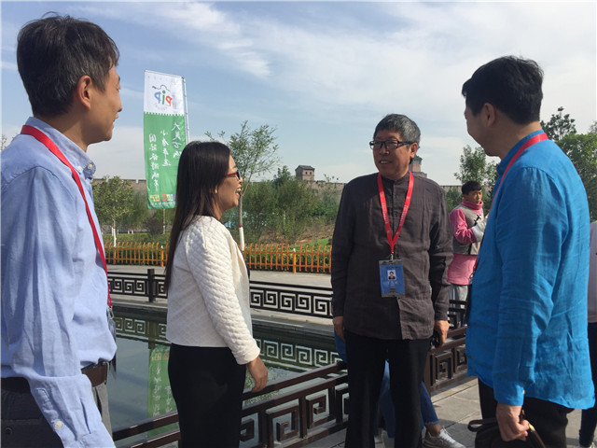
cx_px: 298
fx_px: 500
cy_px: 224
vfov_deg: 48.2
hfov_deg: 61.7
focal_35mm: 29
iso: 32
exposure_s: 1/1647
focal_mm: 4.15
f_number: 2.2
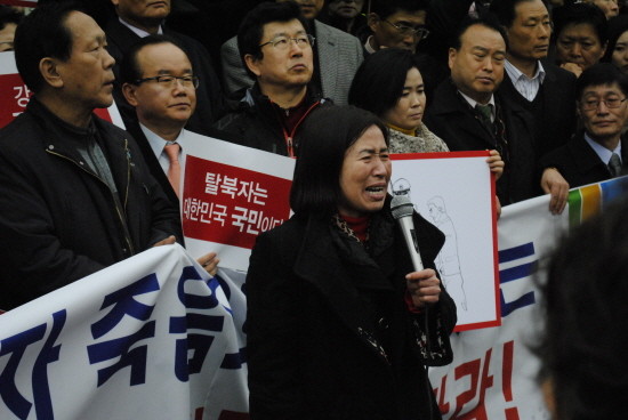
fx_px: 1441
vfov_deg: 16.6
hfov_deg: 24.6
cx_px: 314
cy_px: 210
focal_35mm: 82
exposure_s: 1/3200
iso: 1600
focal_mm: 55
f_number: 5.6
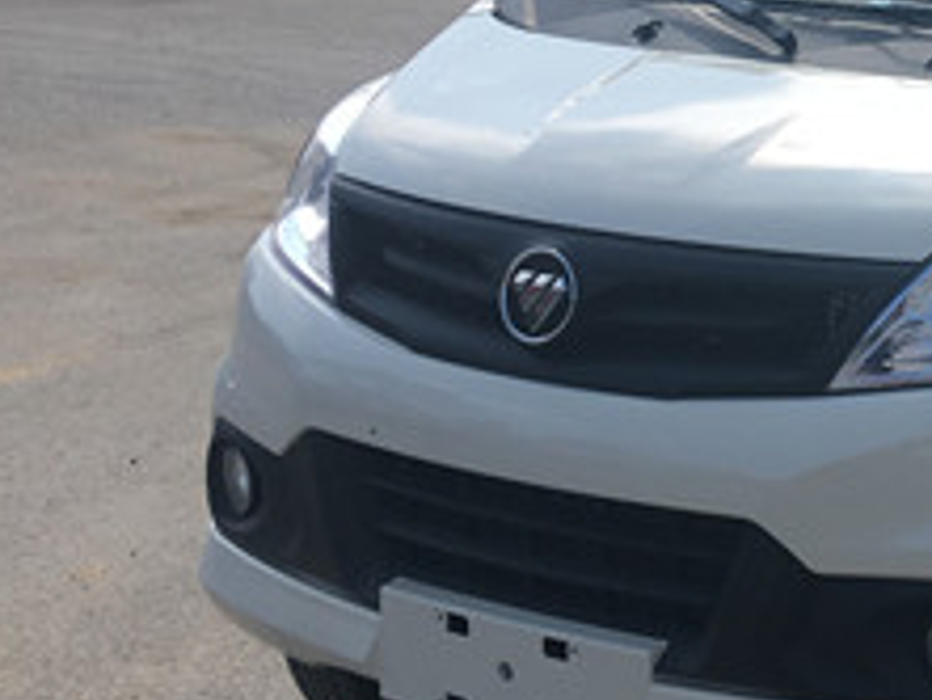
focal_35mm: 93
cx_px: 1206
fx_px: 2505
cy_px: 127
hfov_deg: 19.5
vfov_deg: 15.8
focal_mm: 4.15
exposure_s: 1/1131
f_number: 2.2
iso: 25
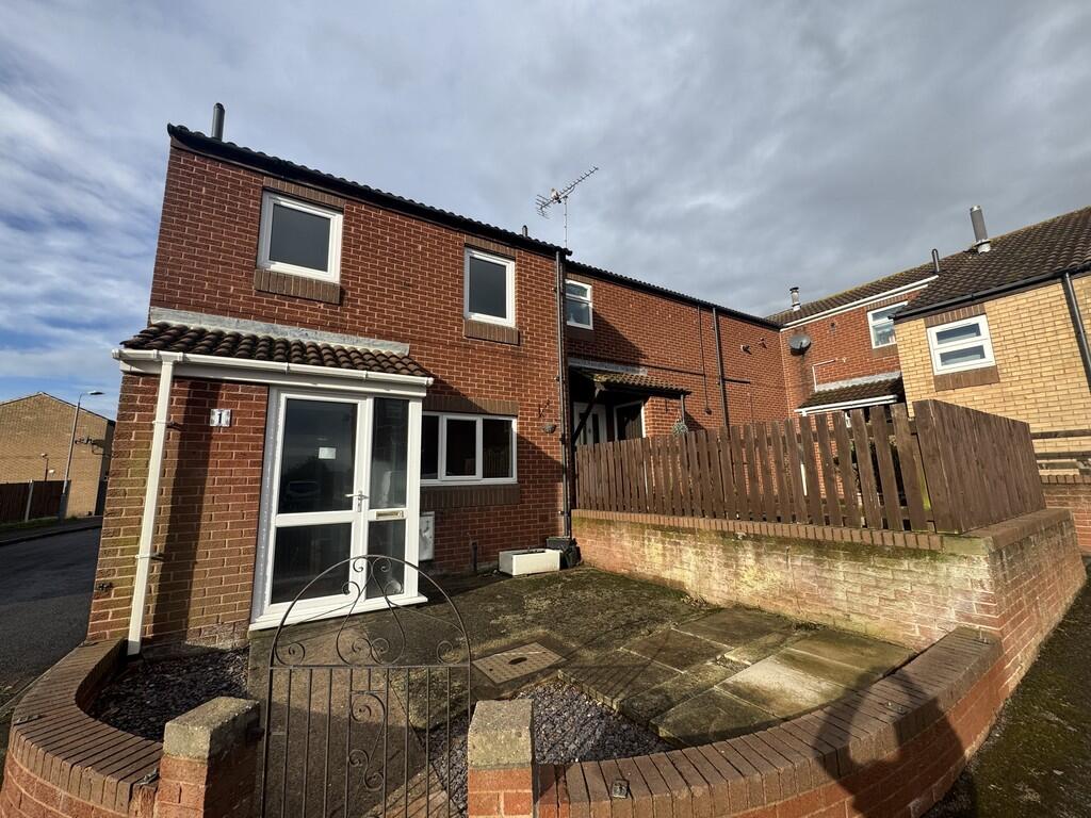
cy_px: 409
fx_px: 441
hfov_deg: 102.1
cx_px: 546
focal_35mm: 14
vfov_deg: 85.7
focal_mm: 2.22
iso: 50
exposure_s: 1/1160
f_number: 2.2
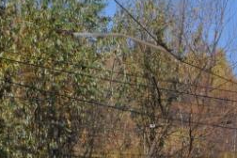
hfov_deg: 6.4
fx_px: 2087
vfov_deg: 4.3
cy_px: 269
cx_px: 402
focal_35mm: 317
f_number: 10
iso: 200
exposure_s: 1/400
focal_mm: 52
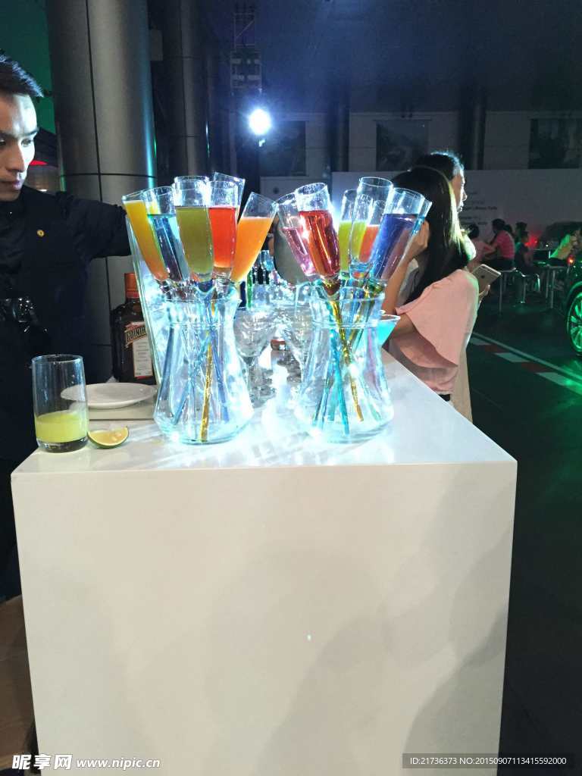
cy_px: 388
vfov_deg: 61.7
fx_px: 650
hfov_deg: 48.2
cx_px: 291
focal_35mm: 29
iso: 250
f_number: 2.2
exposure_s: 1/24
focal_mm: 4.15
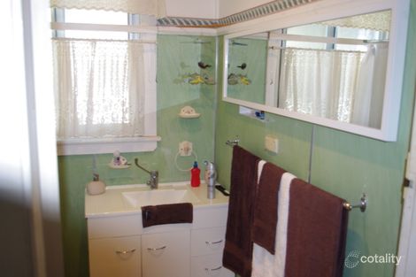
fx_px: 393
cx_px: 208
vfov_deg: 38.9
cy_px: 138
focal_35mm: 34
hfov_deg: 55.8
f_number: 4
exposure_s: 1/25
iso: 400
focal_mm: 23.13
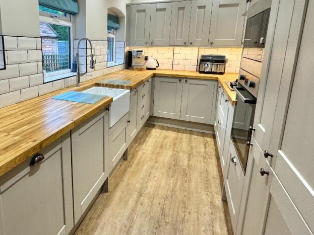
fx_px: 209
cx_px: 103
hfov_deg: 71.6
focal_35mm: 23
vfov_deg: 58.0
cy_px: 86
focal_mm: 2.22
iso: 250
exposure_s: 1/100
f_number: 2.2
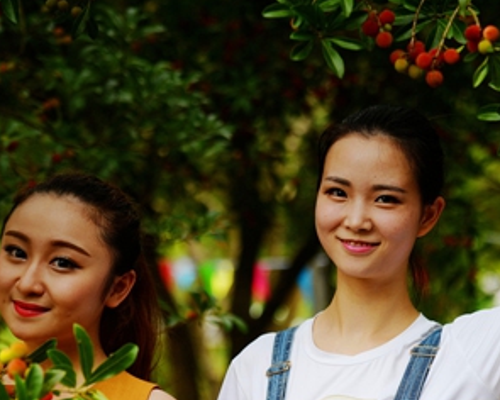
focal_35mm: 159
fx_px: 2353
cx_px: 273
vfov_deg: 9.7
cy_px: 237
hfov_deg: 12.1
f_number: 3.5
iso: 140
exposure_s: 1/100
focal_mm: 100
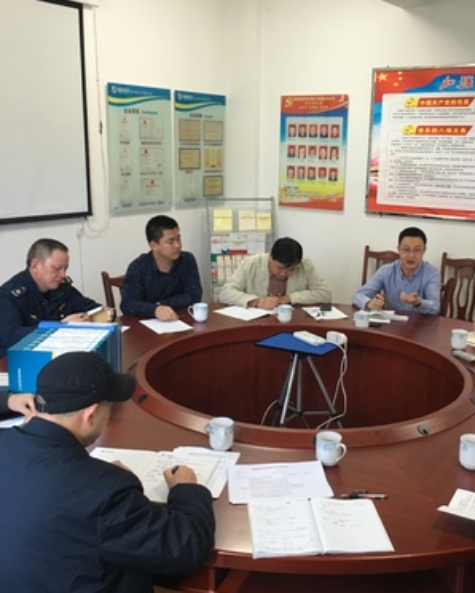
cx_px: 287
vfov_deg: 47.9
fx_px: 667
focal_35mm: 38
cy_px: 297
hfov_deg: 39.0
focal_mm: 4.15
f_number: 2.2
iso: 100
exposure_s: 1/33
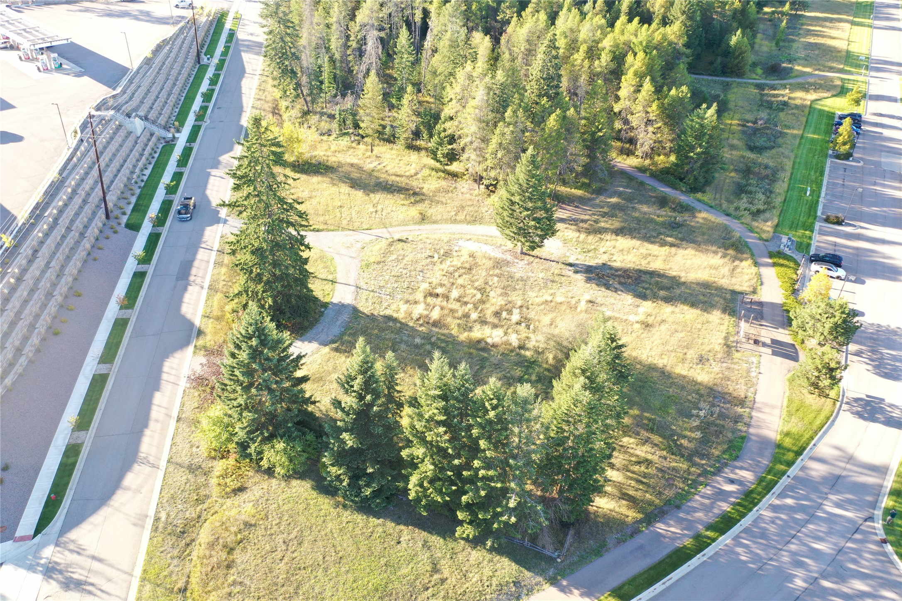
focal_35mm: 28
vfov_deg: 46.4
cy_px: 300
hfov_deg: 65.5
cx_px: 451
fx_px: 702
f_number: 3.2
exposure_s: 1/50
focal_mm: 10.26
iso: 100
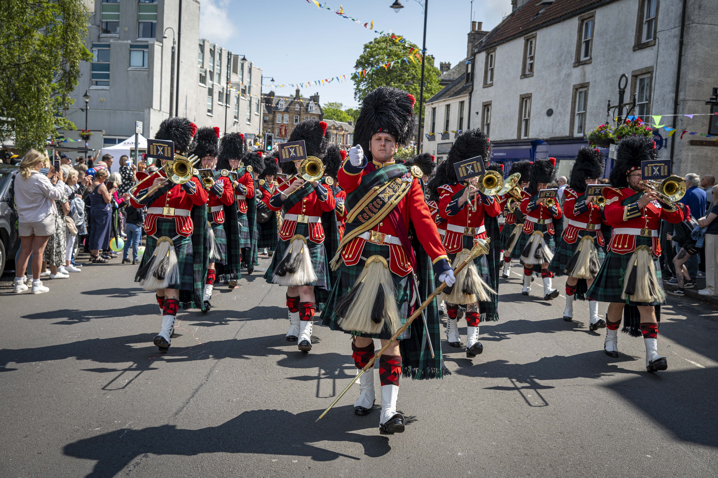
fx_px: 698
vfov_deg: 37.8
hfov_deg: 54.5
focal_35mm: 35
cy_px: 239
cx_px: 359
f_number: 5.6
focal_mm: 35
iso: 125
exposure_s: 1/400
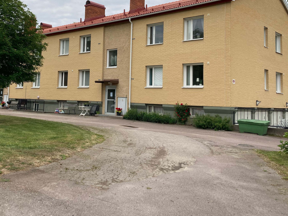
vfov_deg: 35.6
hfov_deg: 46.4
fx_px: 333
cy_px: 72
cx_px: 107
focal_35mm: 40
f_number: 1.8
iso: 20
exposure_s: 1/1656
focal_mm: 3.99
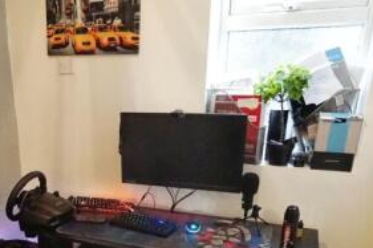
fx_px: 362
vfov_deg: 35.6
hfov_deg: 52.5
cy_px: 223
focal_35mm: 35
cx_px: 102
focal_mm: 10
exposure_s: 1/60
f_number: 4
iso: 3200
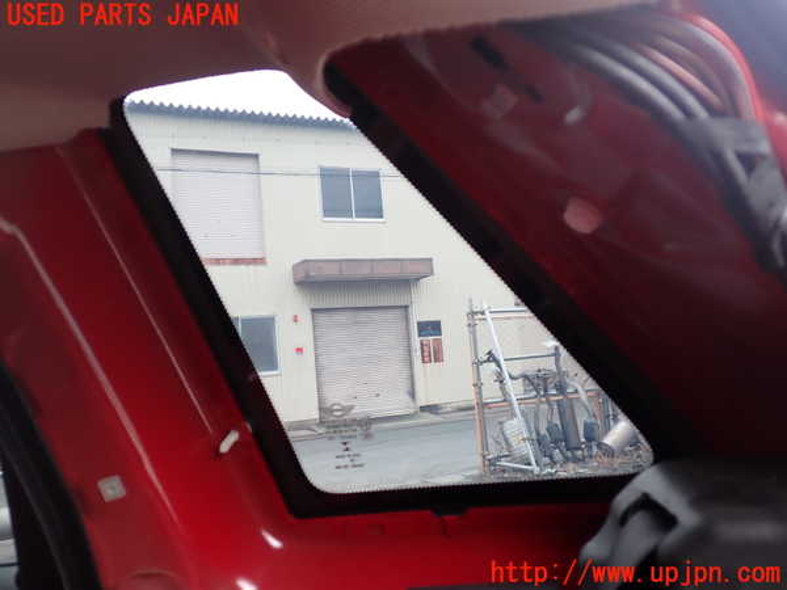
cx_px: 394
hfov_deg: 60.0
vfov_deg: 46.8
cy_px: 295
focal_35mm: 30
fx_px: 682
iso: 125
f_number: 2.3
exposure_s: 1/60
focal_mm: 5.4
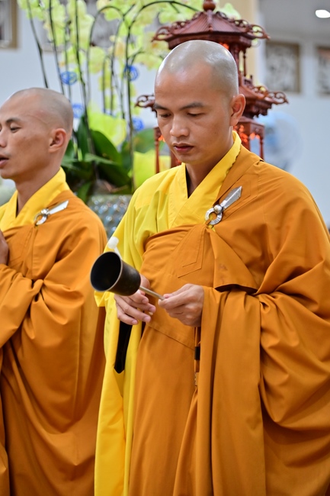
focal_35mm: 105
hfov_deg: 13.0
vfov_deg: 19.5
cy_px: 248
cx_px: 165
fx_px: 1444
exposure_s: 1/60
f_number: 4
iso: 1600
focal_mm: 105
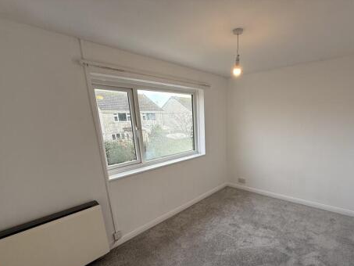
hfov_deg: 86.9
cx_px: 208
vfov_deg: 70.2
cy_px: 169
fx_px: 184
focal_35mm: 18
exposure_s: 1/99
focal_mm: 2.22
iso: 80
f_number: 2.2
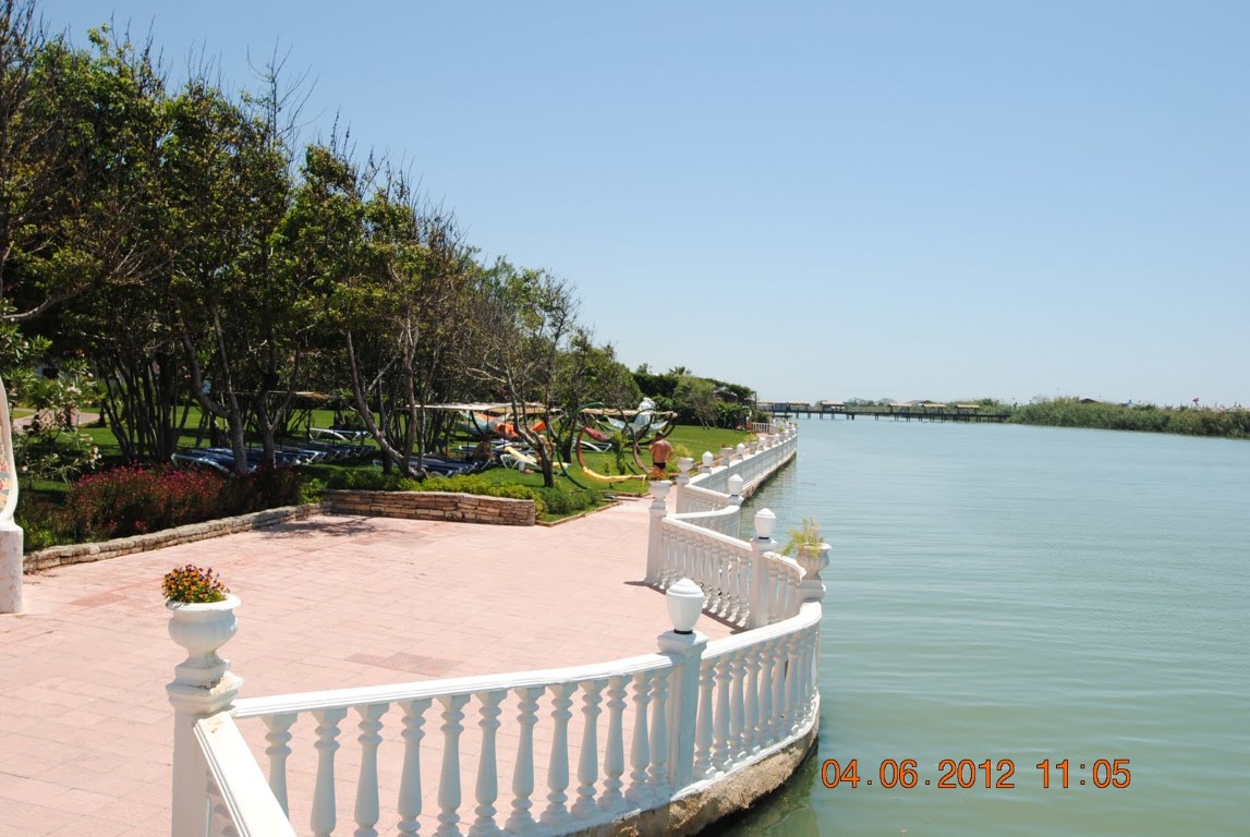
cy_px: 418
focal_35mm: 33
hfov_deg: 57.2
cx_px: 625
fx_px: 1147
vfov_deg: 40.1
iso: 100
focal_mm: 22
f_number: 9
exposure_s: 1/200
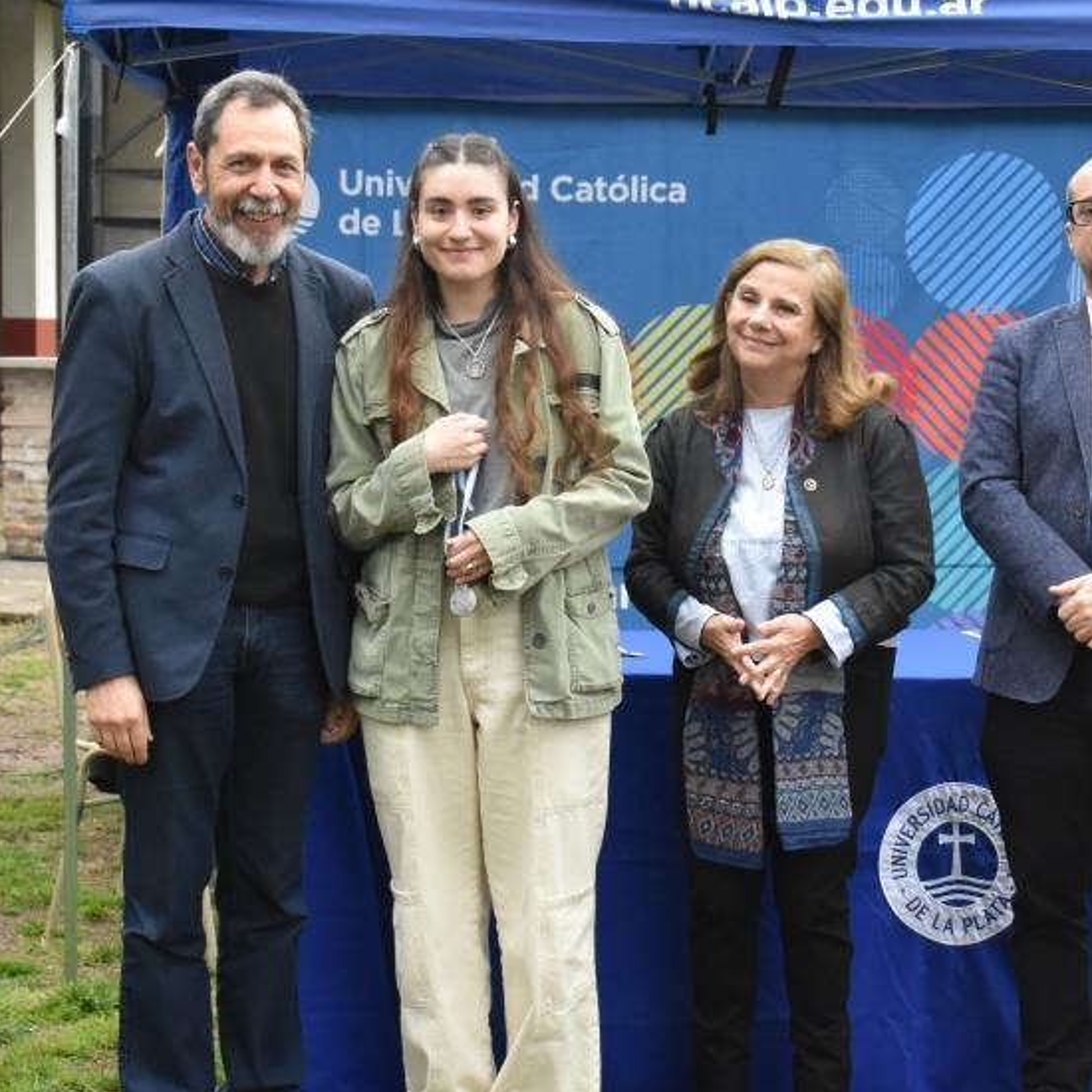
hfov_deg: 18.2
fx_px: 3391
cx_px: 808
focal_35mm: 95
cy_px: 535
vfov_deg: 18.3
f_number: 8
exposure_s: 1/250
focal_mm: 40
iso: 2000
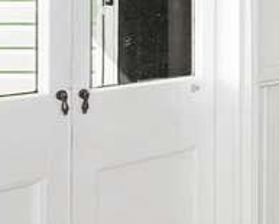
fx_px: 719
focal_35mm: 87
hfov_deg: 11.1
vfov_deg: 17.4
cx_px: 866
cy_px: 14
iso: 100
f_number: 8
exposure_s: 1/15
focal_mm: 14
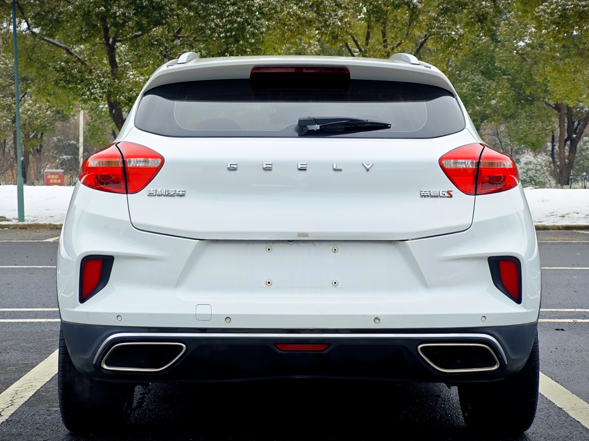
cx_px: 294
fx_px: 1276
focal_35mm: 75
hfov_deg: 26.0
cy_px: 220
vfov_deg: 19.6
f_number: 2
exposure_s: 1/196
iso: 50
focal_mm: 9
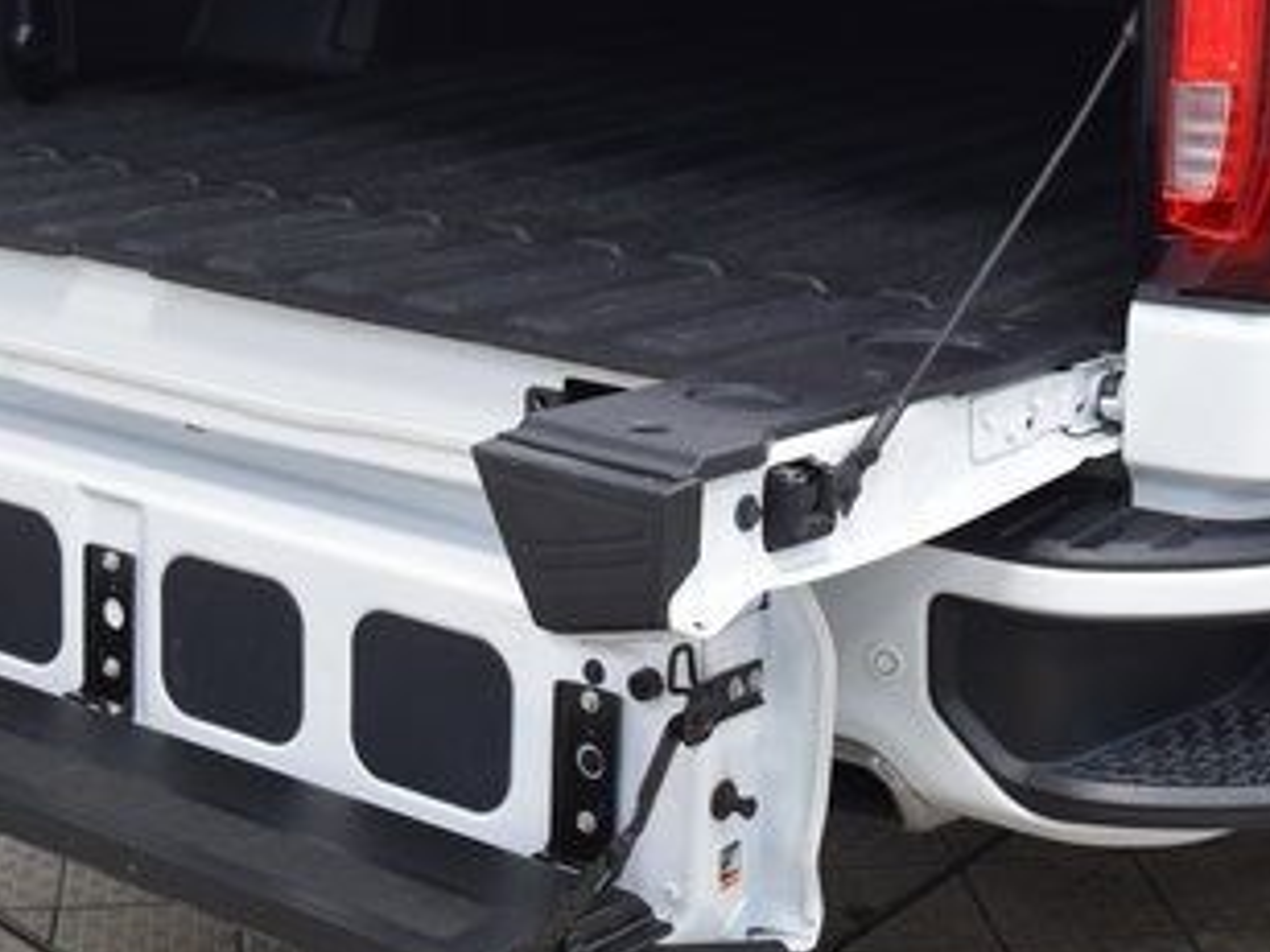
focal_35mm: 72
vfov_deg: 20.4
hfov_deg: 27.0
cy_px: 299
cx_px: 577
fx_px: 2642
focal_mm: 24
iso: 900
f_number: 6.3
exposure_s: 1/15
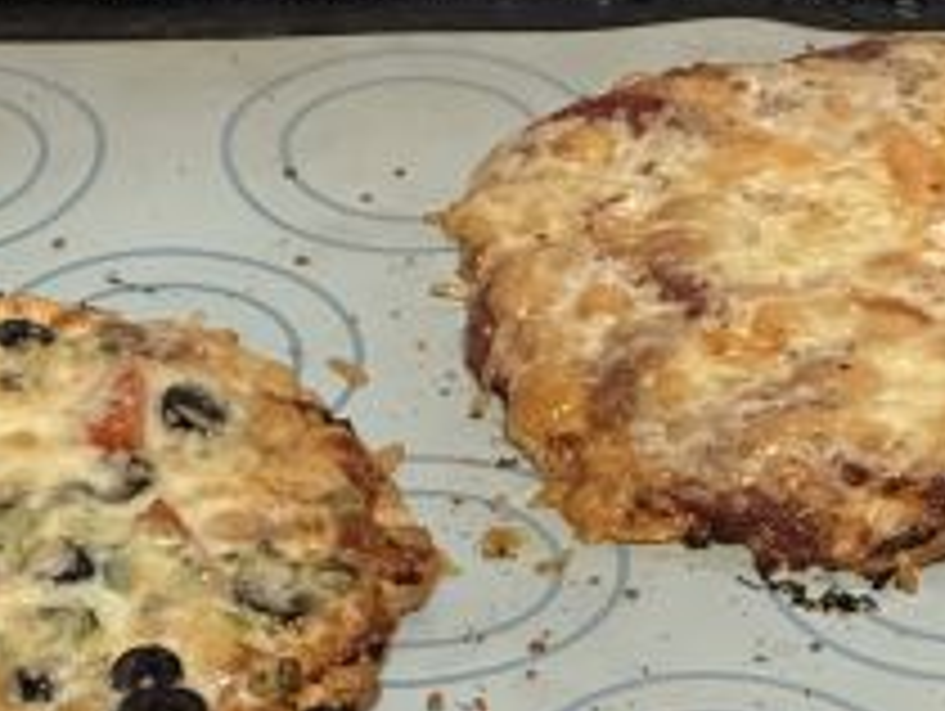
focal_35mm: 220
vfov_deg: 6.7
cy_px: 909
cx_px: 400
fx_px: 6013
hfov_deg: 9.0
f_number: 2.8
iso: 500
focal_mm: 9
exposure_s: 1/34
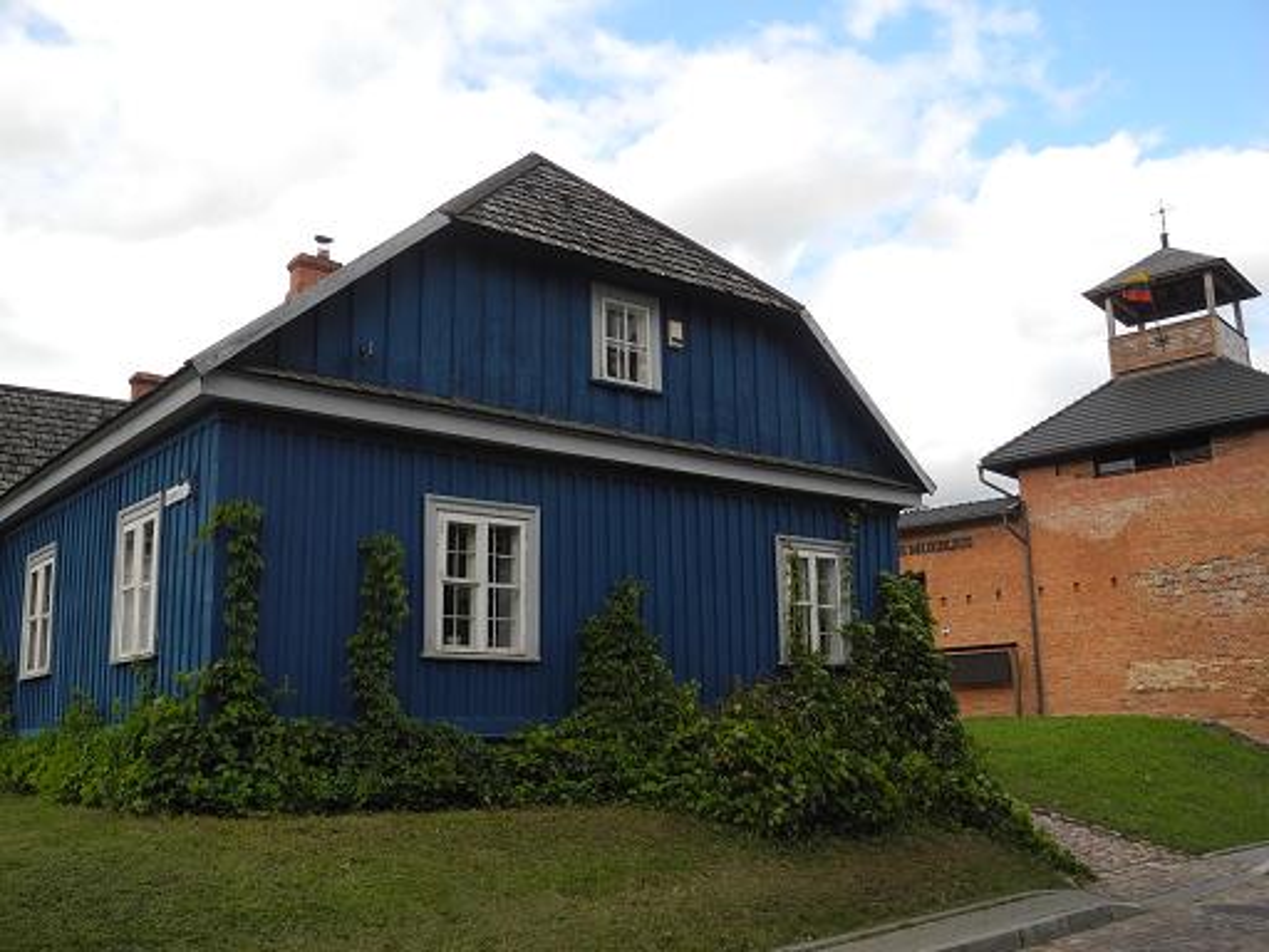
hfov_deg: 52.6
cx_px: 634
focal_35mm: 35
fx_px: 1283
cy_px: 476
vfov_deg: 40.7
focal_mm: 7.4
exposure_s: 1/500
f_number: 3.2
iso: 100
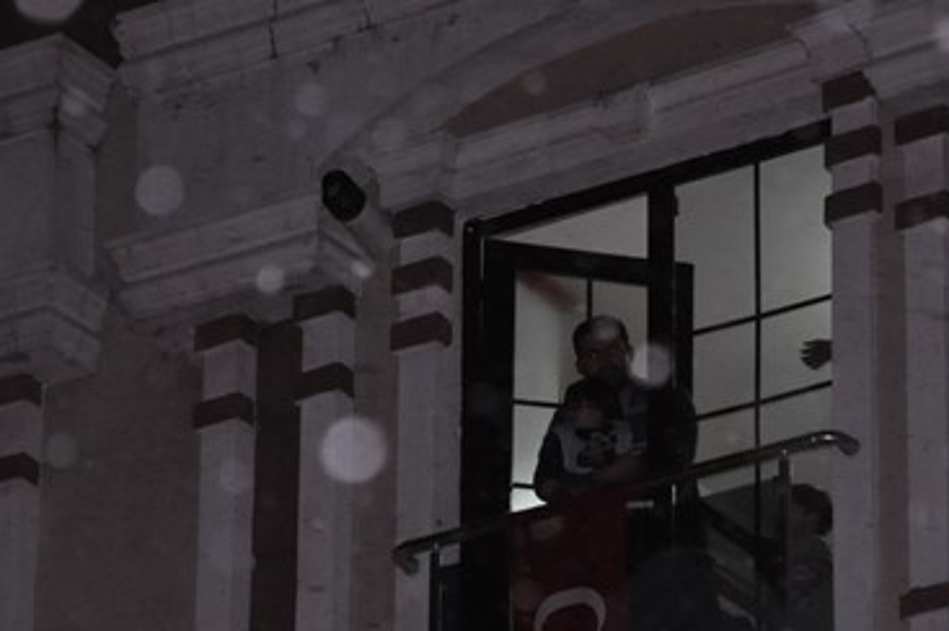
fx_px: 7345
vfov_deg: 4.9
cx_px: 626
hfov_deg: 7.4
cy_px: 497
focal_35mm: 279
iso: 1800
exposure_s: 1/60
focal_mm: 105
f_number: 5.6
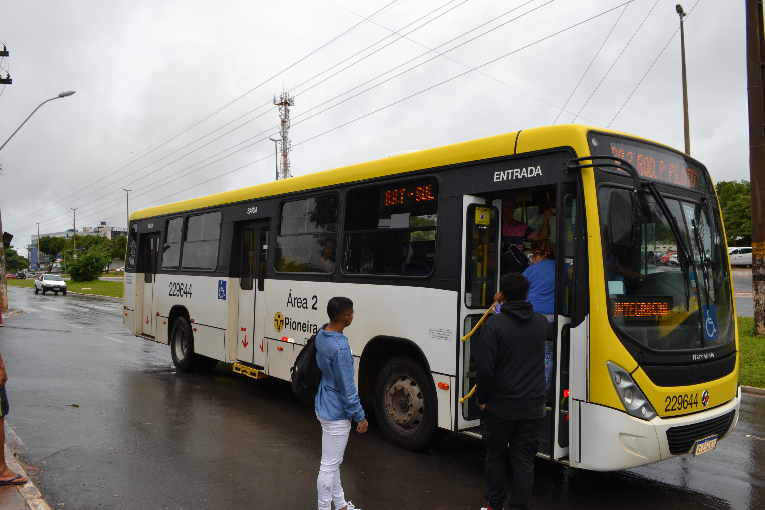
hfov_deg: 67.4
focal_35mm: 27
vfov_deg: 47.9
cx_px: 382
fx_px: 574
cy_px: 255
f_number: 9
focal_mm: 18
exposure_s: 1/200
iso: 100
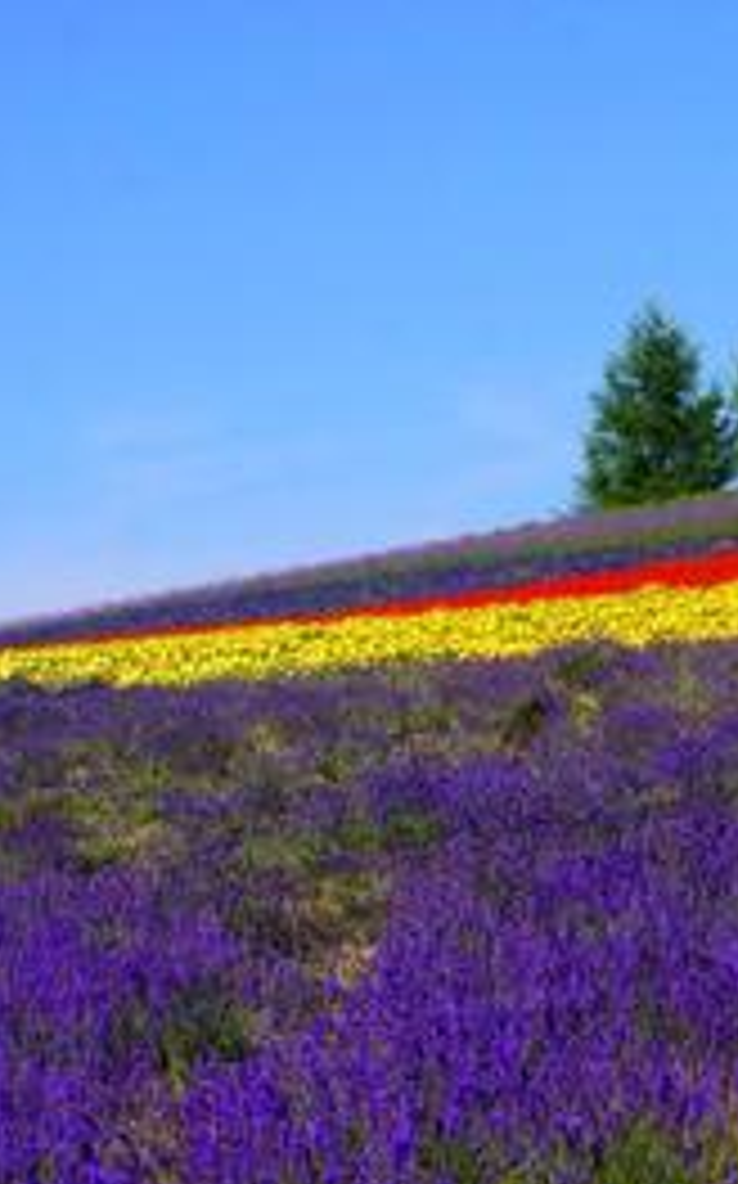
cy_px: 633
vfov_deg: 14.6
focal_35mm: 143
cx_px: 752
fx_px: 4609
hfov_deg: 9.1
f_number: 13
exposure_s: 1/160
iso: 100
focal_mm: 55
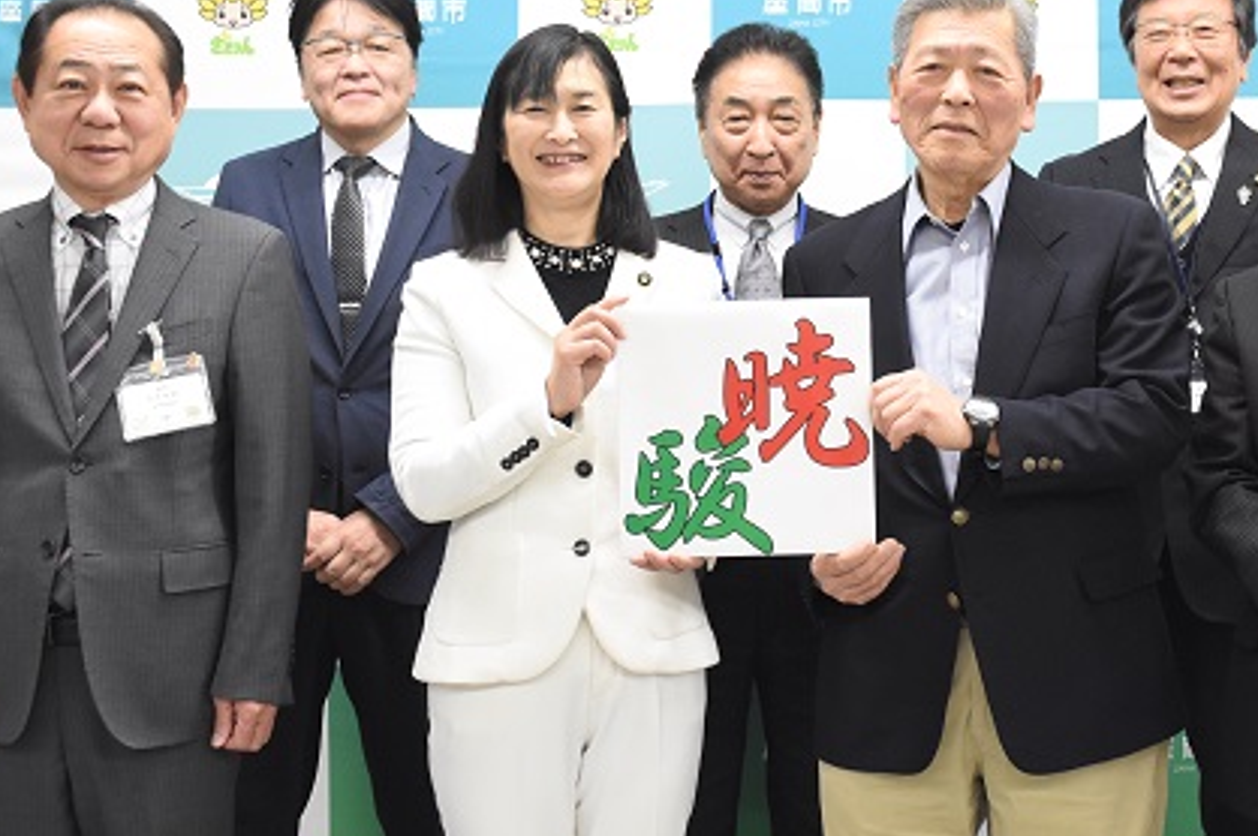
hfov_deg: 35.5
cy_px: 269
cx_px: 792
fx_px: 1955
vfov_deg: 24.0
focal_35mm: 56
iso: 2500
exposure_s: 1/100
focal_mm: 24
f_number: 5
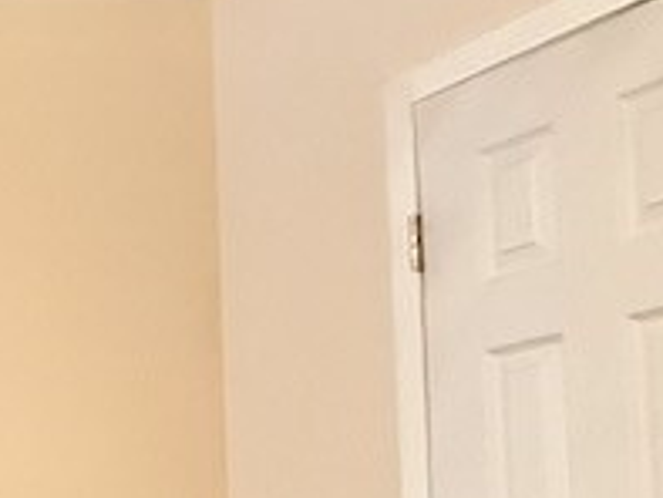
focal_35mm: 91
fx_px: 1744
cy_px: 596
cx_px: -838
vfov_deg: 15.7
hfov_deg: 15.1
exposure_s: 1/60
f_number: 2.2
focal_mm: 2.22
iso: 1250
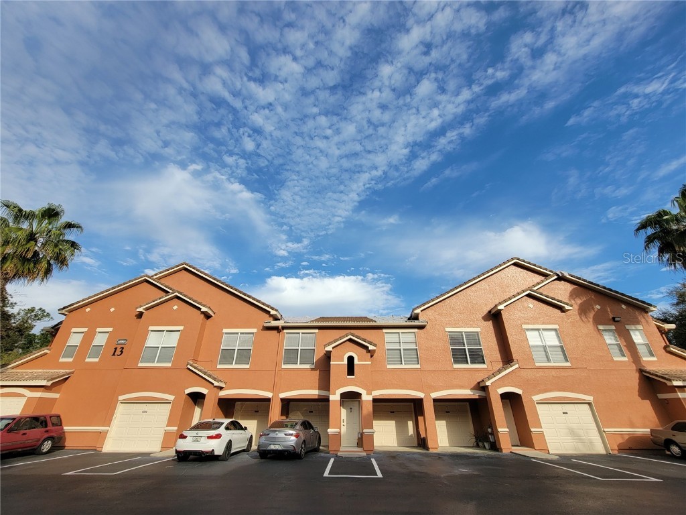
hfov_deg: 106.2
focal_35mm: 13
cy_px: 258
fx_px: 258
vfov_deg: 89.9
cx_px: 343
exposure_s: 1/1283
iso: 50
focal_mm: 2.2
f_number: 2.2
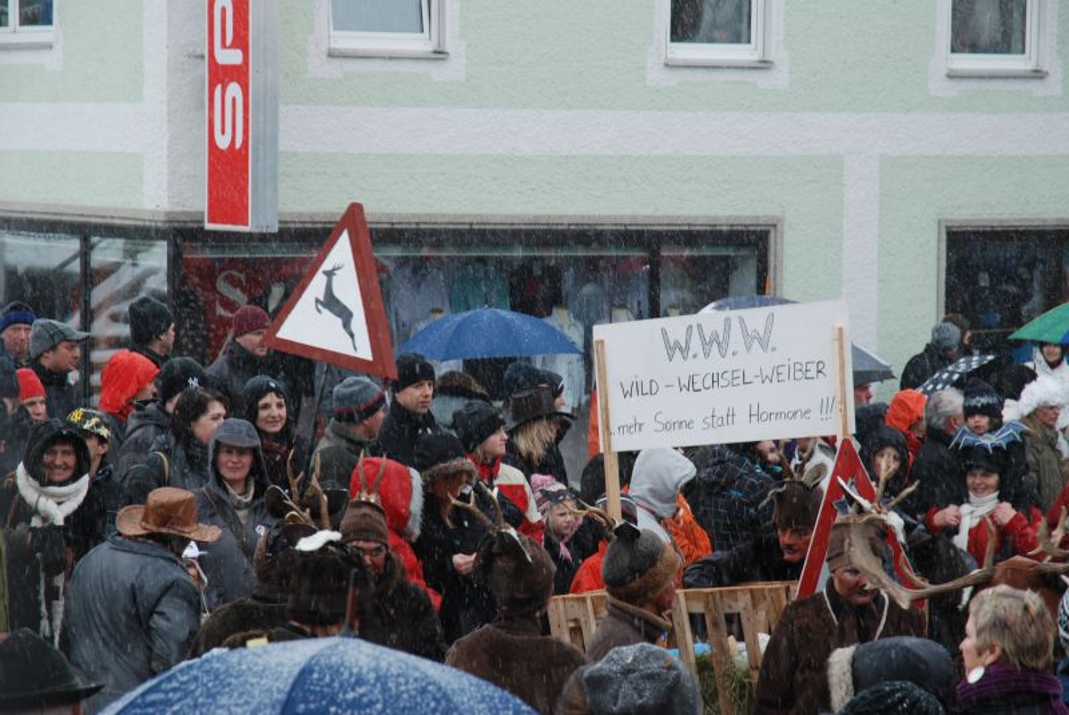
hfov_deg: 16.1
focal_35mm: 128
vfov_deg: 10.8
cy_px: 358
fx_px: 3789
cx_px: 534
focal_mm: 85
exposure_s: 1/60
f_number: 8
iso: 250
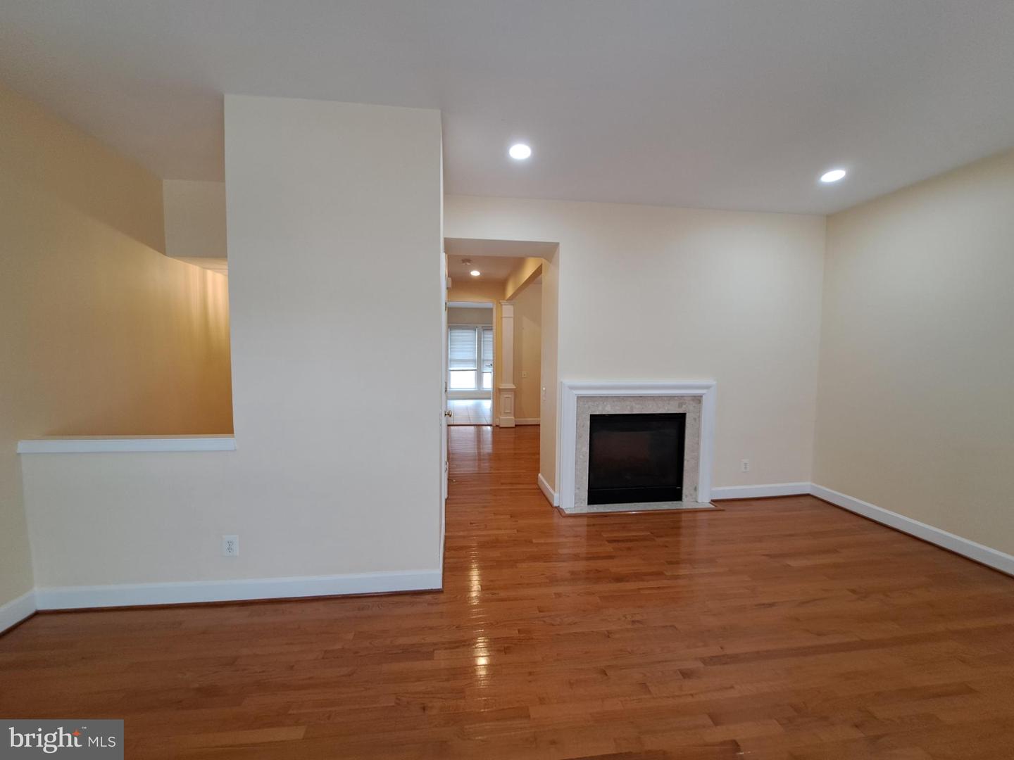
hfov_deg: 106.2
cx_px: 507
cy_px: 380
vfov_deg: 89.9
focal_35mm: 13
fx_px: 381
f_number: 2.2
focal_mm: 1.74
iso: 100
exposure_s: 1/40
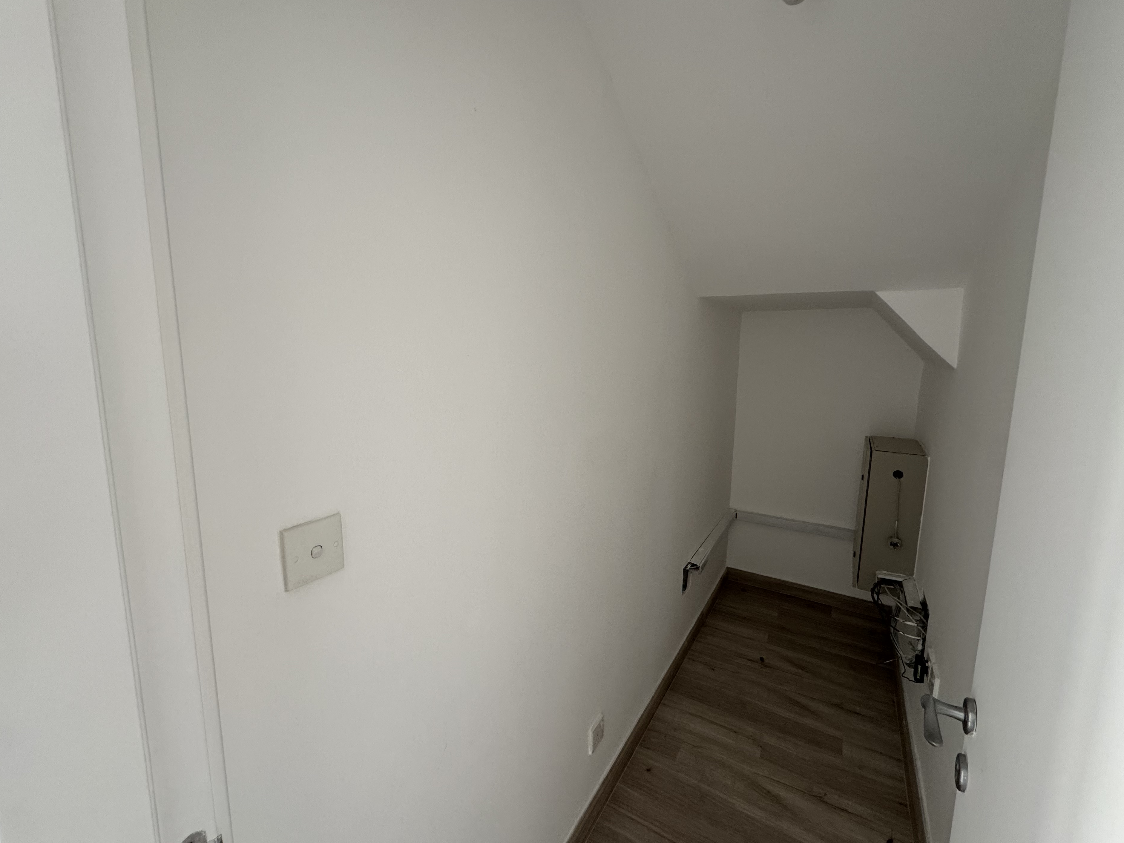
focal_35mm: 15
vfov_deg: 81.7
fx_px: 487
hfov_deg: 98.2
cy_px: 415
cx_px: 566
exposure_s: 1/99
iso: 200
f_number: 2.2
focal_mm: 2.22
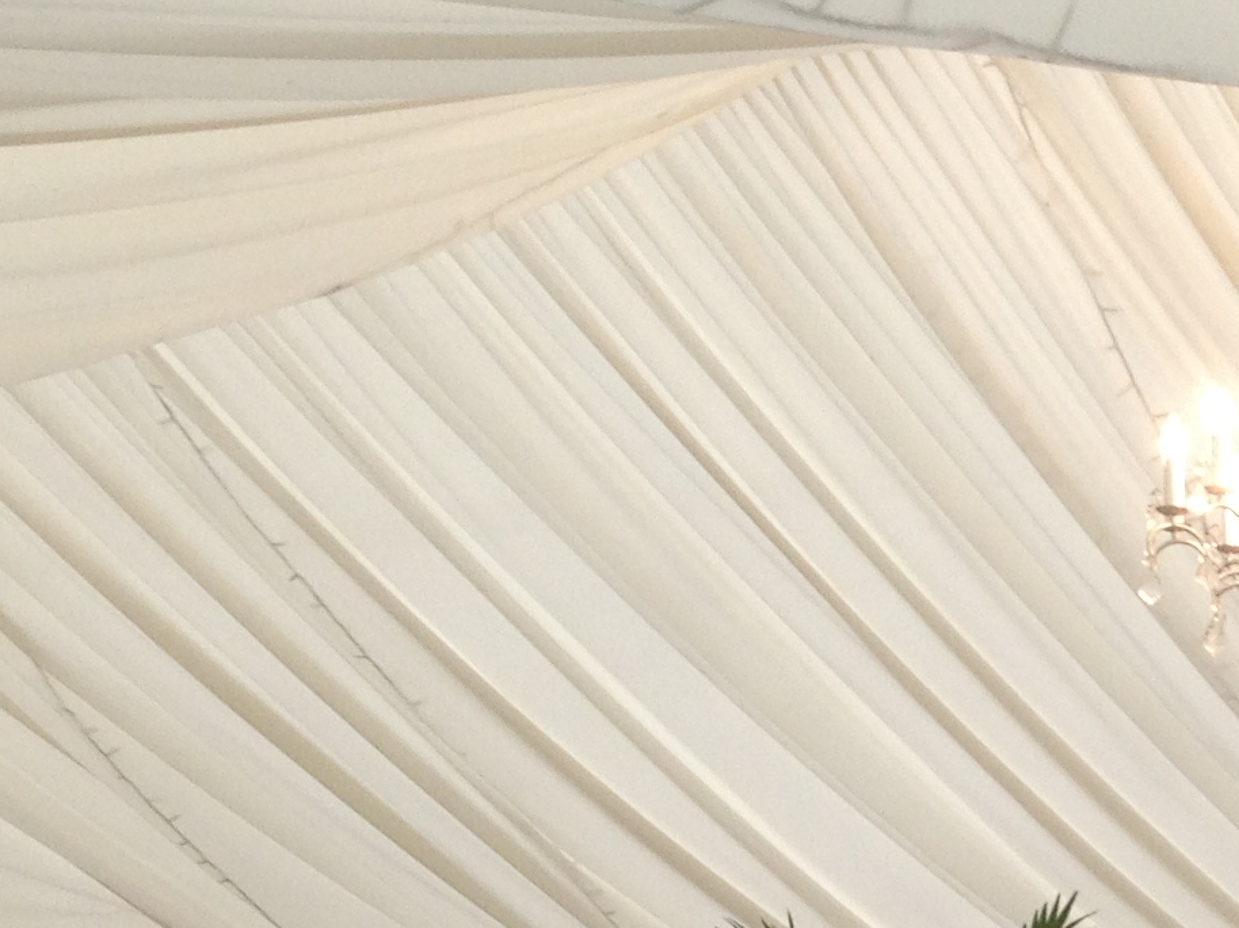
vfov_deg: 11.3
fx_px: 4473
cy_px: 1488
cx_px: 1492
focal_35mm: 125
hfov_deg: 15.2
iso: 50
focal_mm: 4.28
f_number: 2.4
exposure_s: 1/50
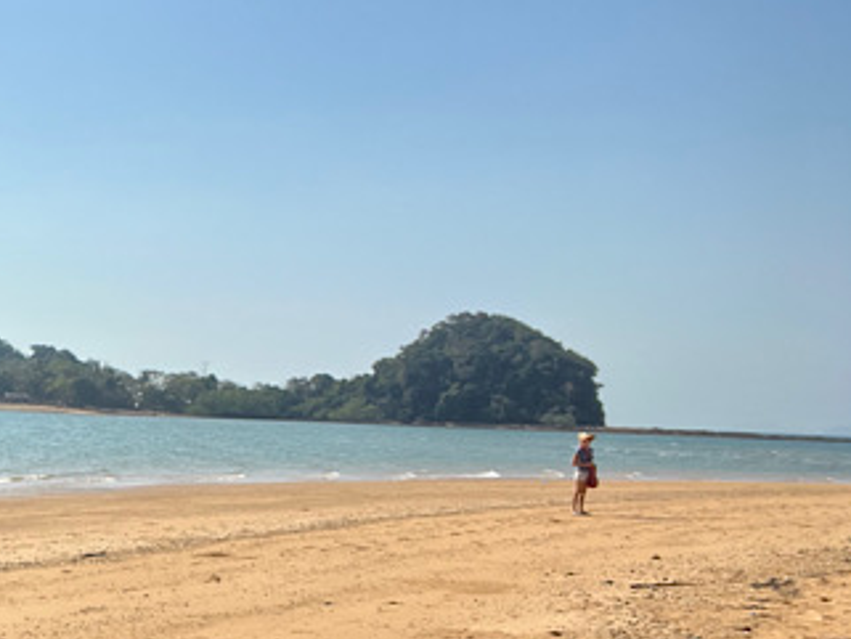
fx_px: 1058
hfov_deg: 40.3
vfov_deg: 32.7
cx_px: 74
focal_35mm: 43
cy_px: 512
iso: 32
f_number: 2.2
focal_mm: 2.71
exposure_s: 1/1418
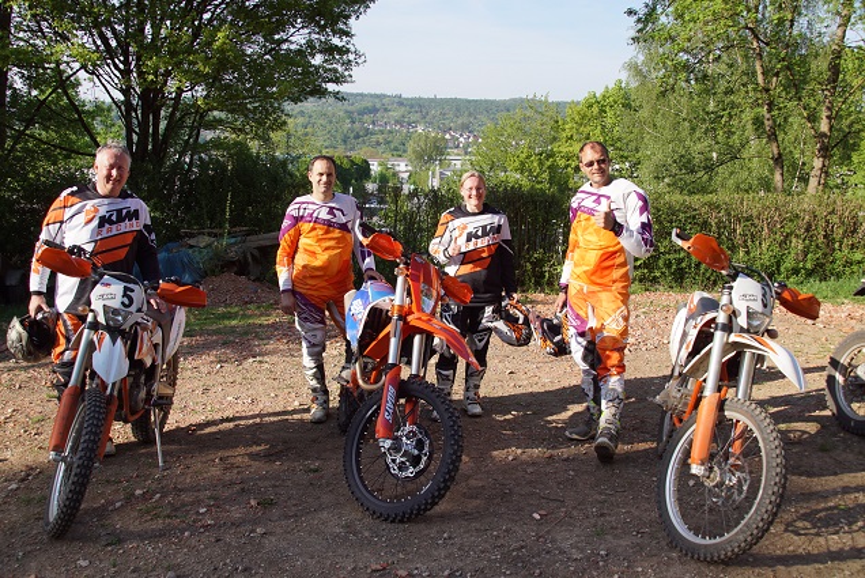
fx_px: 793
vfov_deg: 40.0
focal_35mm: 33
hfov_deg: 57.2
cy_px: 289
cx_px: 432
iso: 100
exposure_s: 1/160
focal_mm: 22
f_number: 6.3
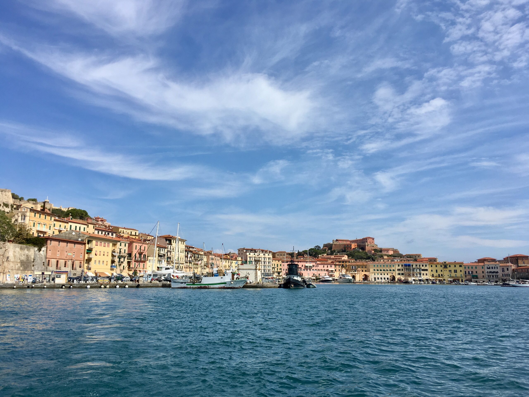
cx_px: 264
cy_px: 198
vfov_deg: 48.2
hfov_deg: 61.7
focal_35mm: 29
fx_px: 443
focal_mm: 4.15
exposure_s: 1/2404
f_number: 2.2
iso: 25
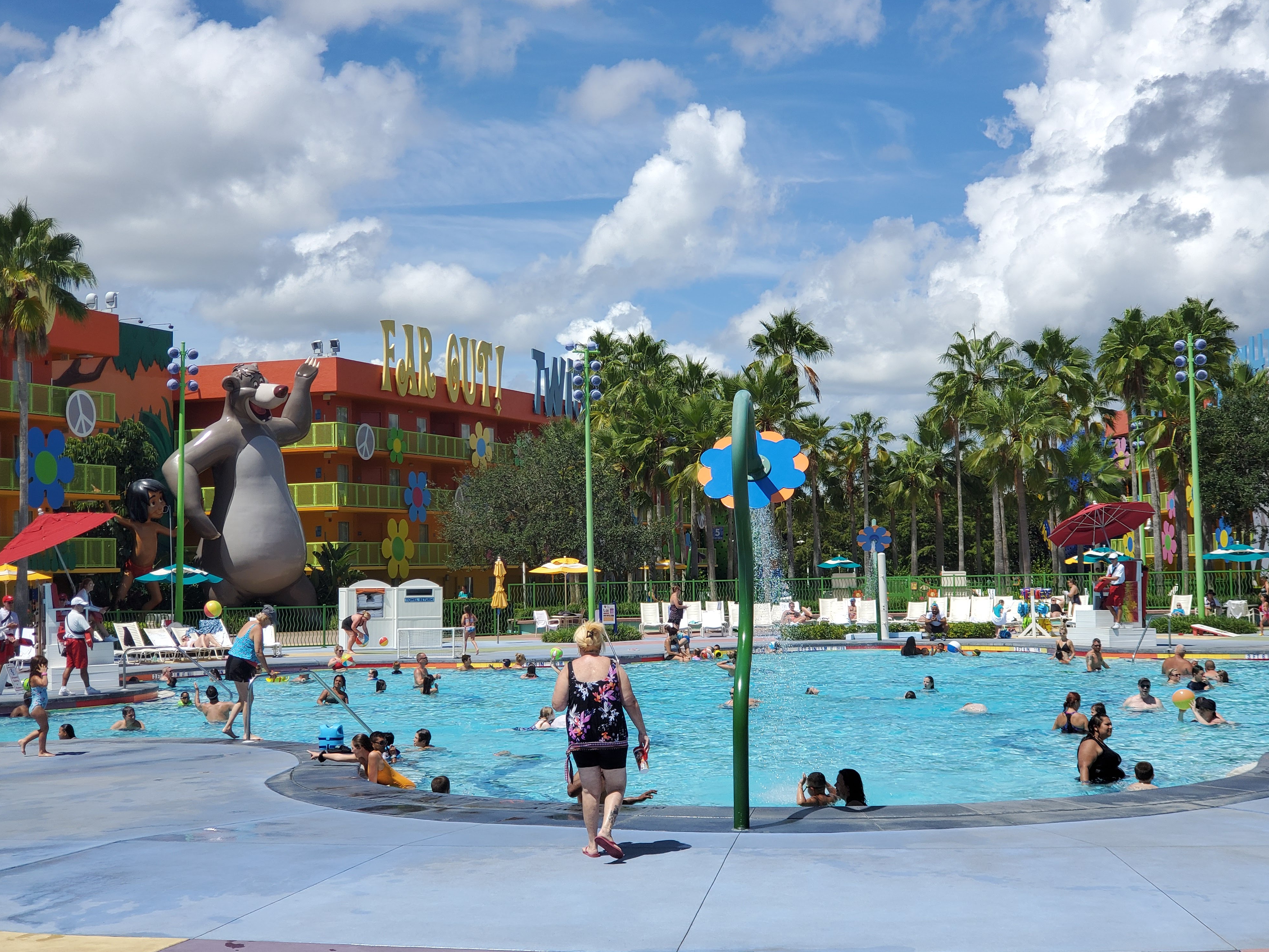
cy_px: 473
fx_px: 1943
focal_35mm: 53
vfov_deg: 27.5
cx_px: 633
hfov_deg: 36.2
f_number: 2.4
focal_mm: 6
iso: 50
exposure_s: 1/1148
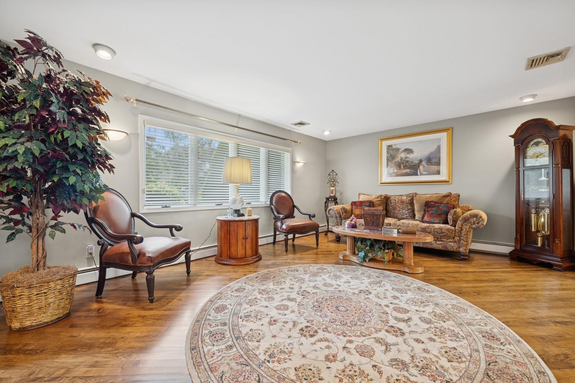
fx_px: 224
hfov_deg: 104.3
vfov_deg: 81.2
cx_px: 288
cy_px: 192
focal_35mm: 14
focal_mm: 14
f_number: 11
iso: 100
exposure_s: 1
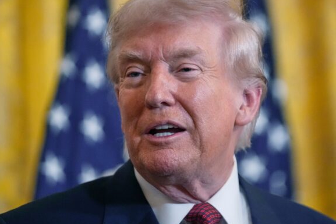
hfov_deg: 6.6
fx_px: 2931
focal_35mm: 314
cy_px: 104
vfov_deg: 4.4
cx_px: 178
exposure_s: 1/320
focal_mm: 189
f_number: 2.8
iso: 6400
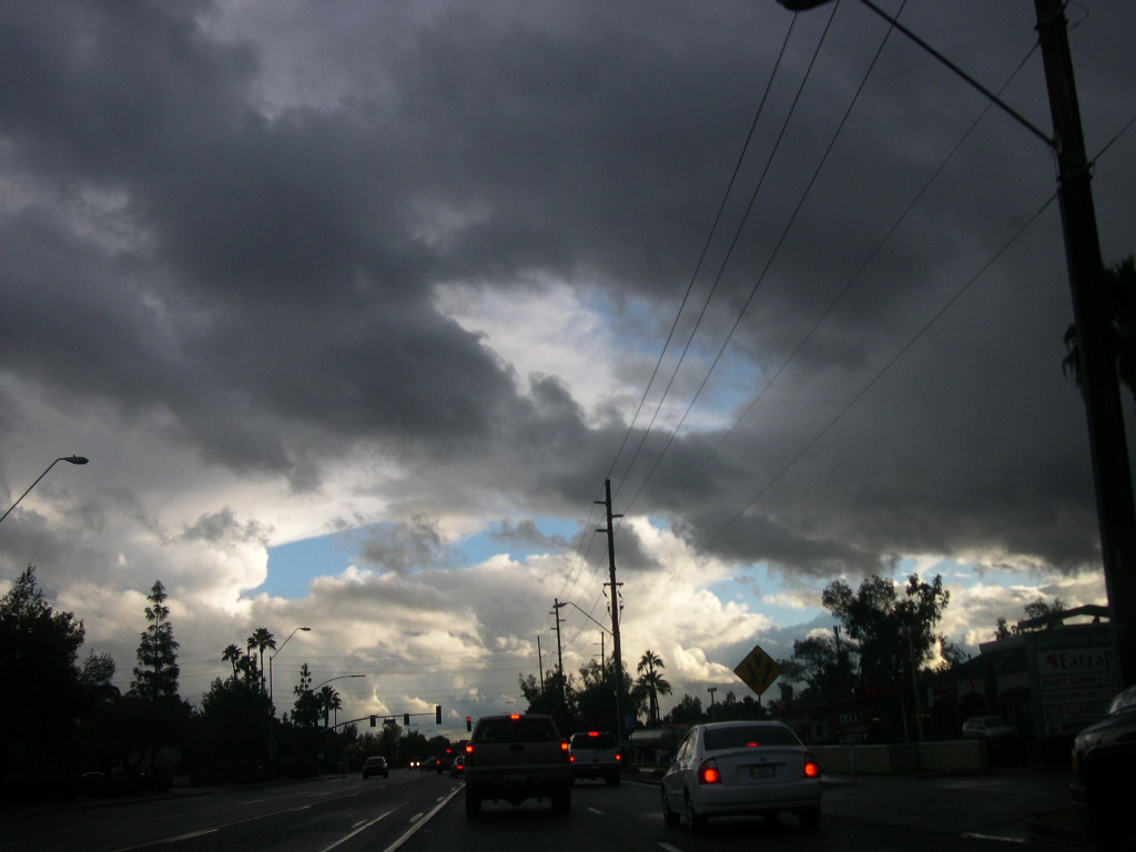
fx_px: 1247
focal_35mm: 38
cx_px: 568
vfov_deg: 37.7
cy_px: 426
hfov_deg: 49.0
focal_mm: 8
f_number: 7.6
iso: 100
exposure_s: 1/135
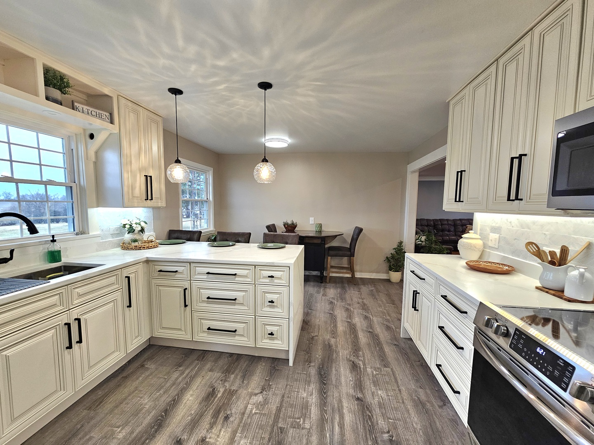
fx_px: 223
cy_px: 222
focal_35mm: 13
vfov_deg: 89.9
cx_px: 297
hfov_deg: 106.2
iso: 80
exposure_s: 1/60.2
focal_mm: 2.2
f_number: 2.2
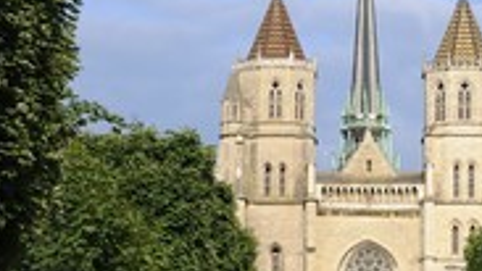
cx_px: 365
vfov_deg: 7.2
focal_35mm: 169
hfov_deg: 12.7
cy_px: 150
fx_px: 2160
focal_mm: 70
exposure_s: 1/160
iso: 200
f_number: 13
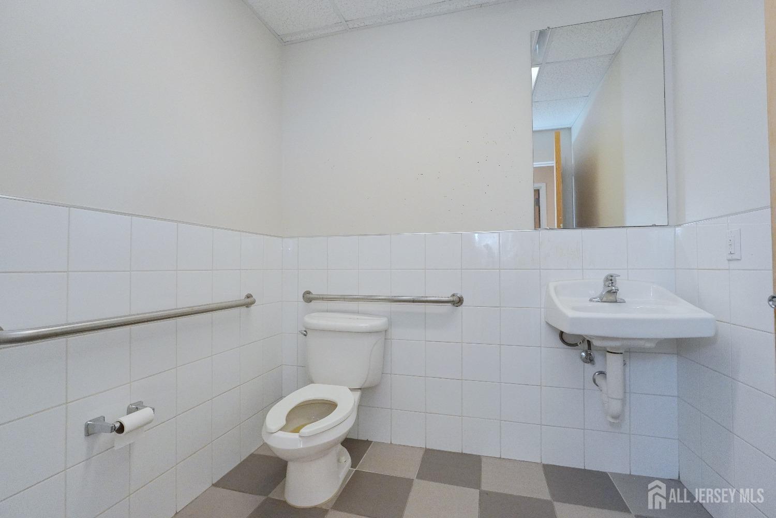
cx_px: 388
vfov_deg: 72.1
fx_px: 356
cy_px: 259
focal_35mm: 16
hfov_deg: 95.0
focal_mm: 11
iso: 1600
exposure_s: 1/160
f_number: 4
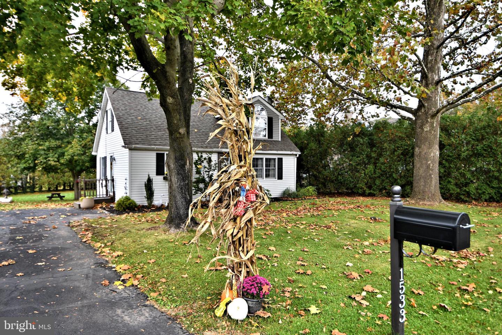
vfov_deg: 57.2
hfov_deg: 78.6
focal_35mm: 22
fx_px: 307
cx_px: 251
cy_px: 168
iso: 250
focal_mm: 15
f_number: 4.5
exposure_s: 1/320
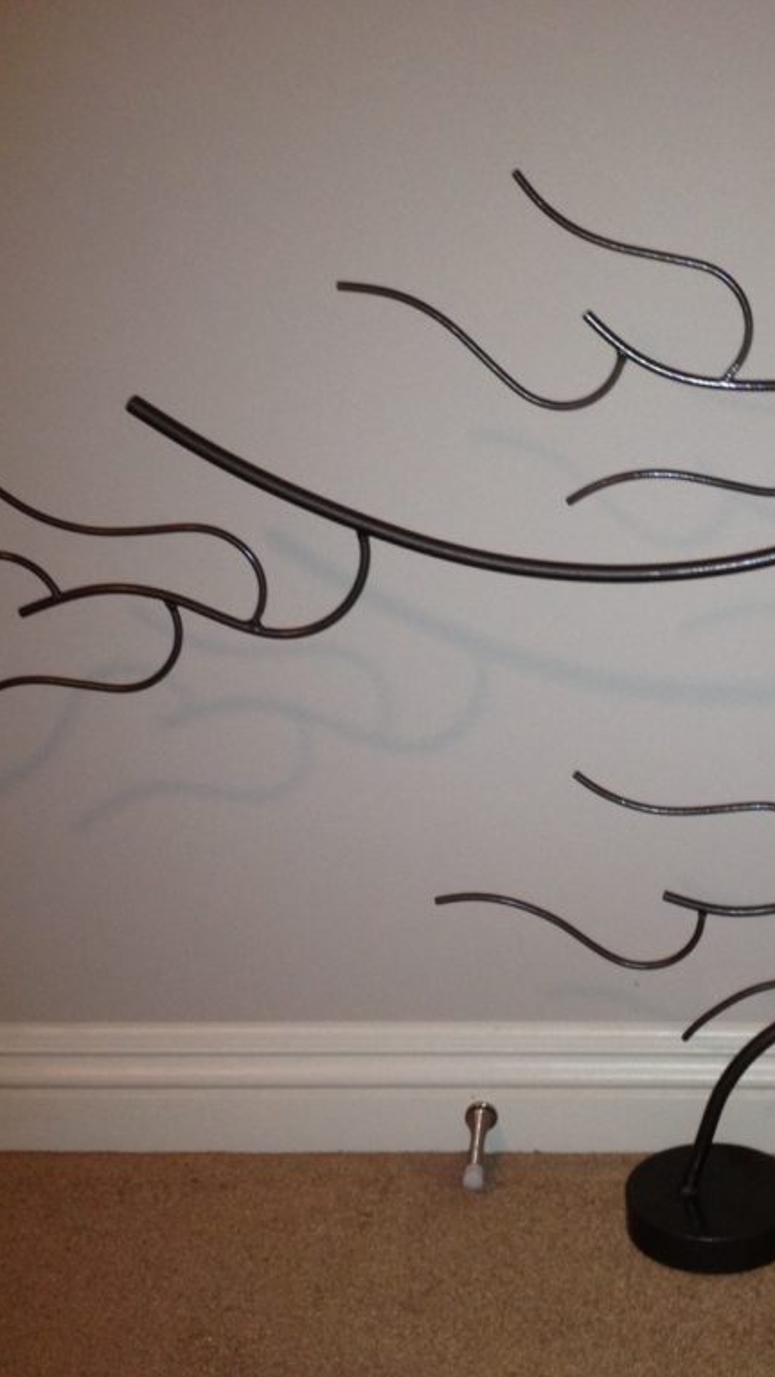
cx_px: 683
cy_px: 688
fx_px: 1863
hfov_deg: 23.0
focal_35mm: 51
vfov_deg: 40.6
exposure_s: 1/16
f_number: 2.4
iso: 100
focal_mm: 4.28
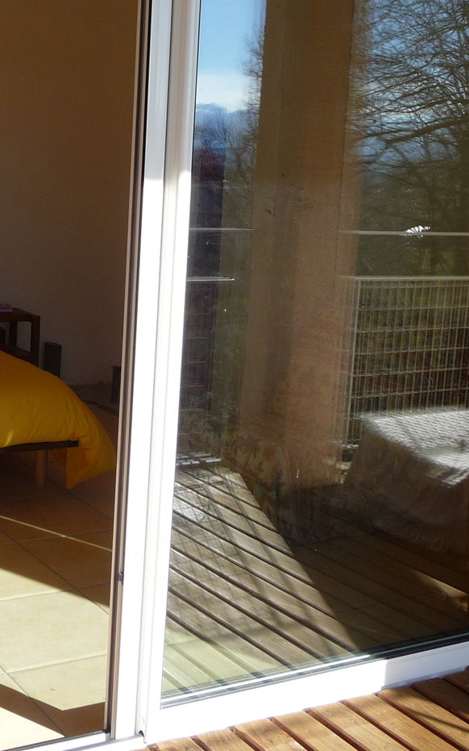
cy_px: 336
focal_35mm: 51
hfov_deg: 24.7
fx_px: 1043
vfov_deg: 39.5
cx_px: 59
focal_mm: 4.7
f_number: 3.3
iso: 100
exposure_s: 1/500
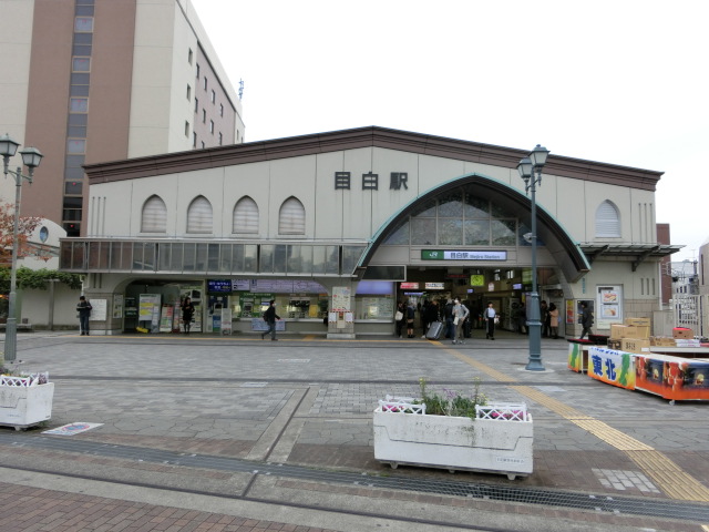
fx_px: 512
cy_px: 266
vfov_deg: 54.9
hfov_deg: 69.4
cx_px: 354
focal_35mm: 25
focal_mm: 4.5
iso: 100
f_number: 3.5
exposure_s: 1/125
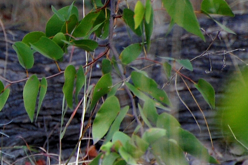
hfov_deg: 1.6
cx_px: -91
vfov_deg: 1.1
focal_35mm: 1251
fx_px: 8611
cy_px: 81
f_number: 5.6
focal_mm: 300
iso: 200
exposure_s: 1/30
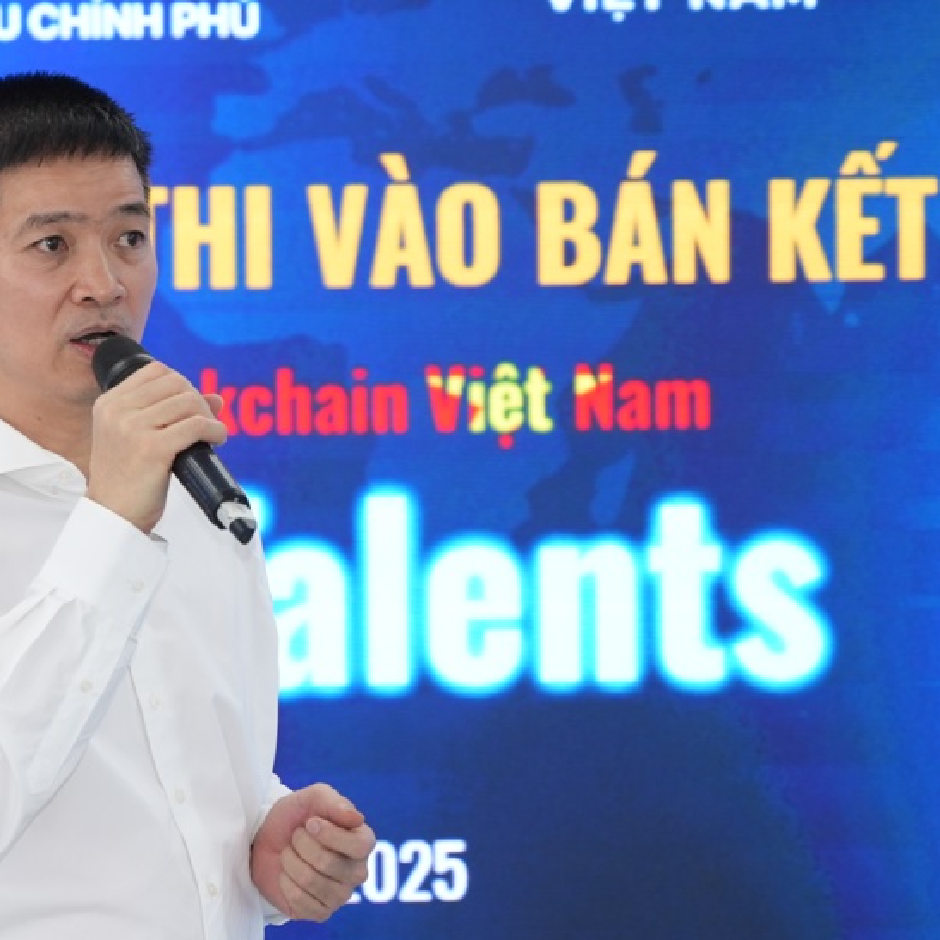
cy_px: 626
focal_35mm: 214
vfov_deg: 8.2
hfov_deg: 8.1
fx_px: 6575
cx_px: -160
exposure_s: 1/160
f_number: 2.8
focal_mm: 62.5
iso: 320
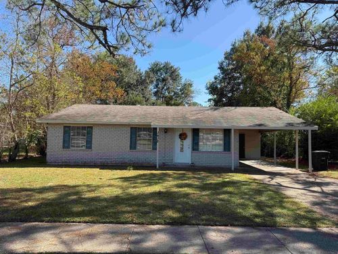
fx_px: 234
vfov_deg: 56.8
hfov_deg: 71.6
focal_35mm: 24
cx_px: 169
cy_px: 127
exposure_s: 1/1949
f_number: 1.78
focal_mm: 6.76
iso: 100
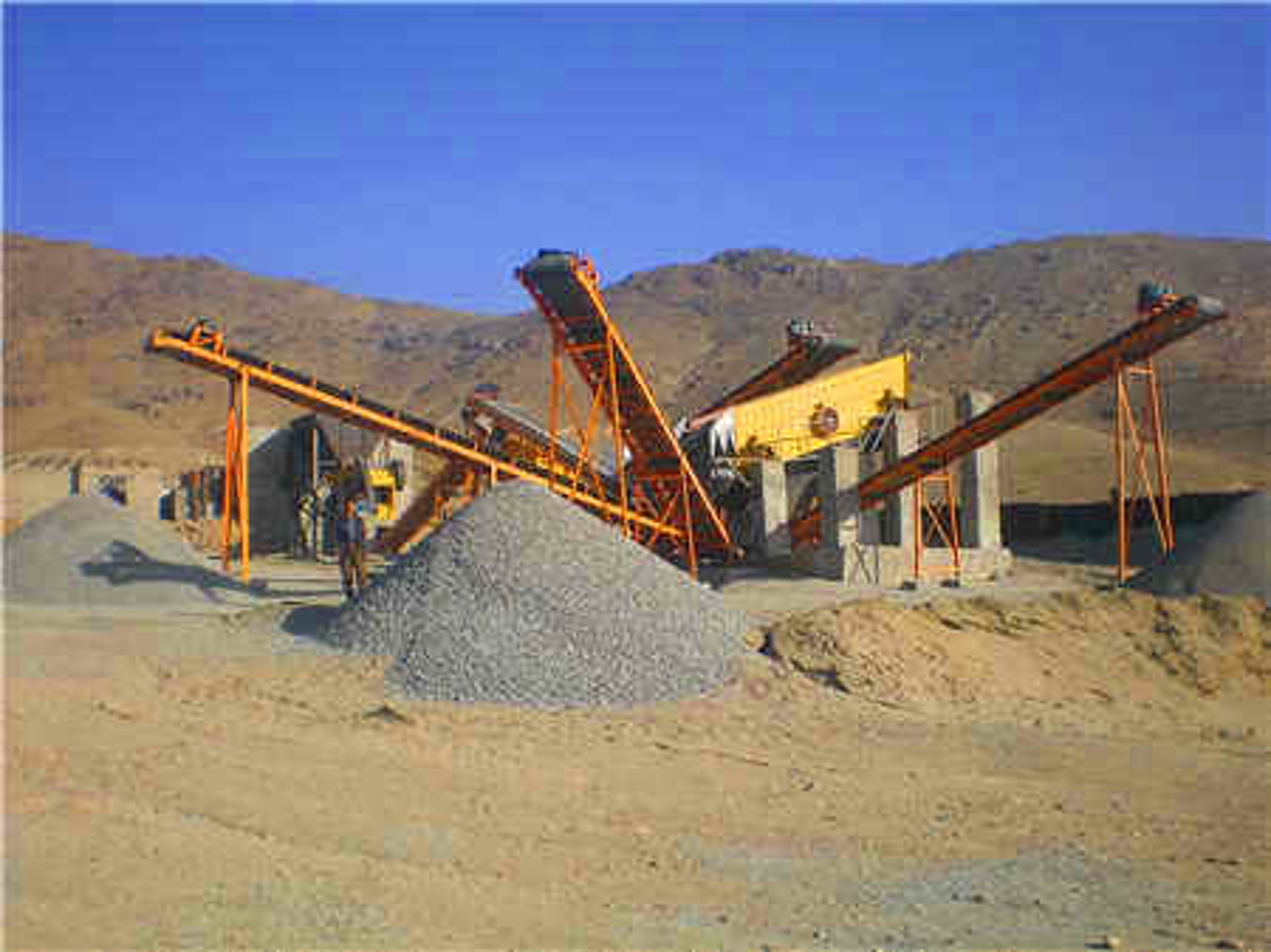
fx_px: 1395
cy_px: 476
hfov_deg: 49.0
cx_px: 636
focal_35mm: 38
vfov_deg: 37.7
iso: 64
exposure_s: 1/320
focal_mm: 6.3
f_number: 4.6
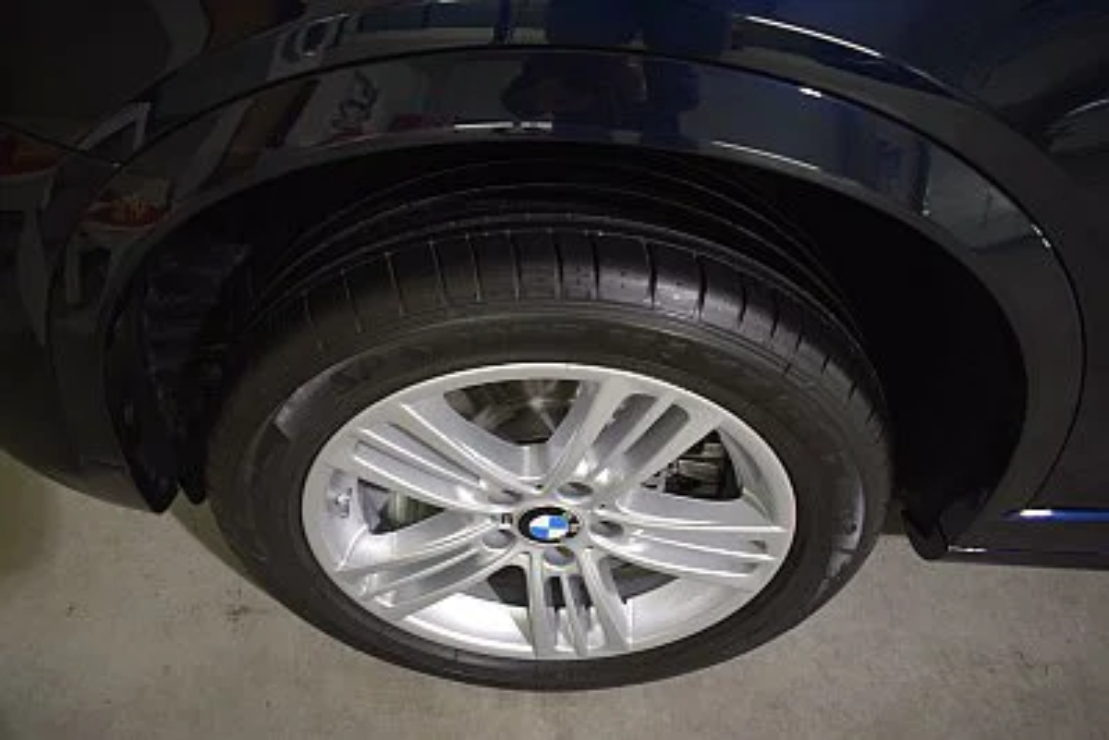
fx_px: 832
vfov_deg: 48.0
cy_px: 370
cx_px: 554
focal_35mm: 27
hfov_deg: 67.4
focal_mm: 18
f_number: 3.5
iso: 1250
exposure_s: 1/60
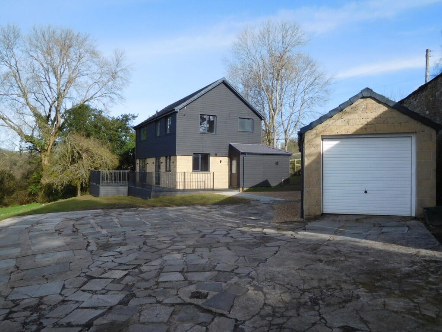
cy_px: 166
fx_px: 319
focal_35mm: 25
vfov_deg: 54.9
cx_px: 221
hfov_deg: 69.4
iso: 125
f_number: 3.4
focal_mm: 4.5
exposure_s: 1/800
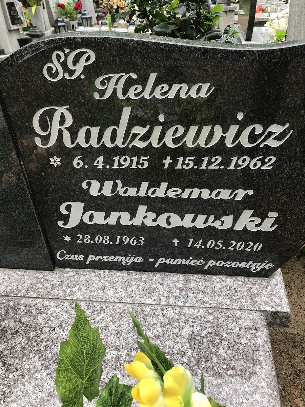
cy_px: 204
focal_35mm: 28
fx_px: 329
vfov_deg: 63.4
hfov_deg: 49.7
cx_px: 152
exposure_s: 1/230
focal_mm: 3.99
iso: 20
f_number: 1.8
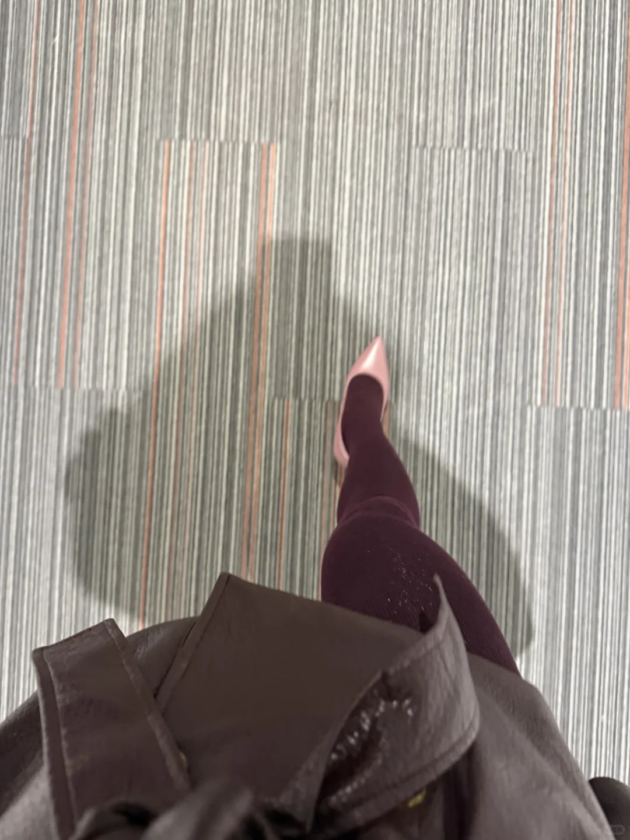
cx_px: 315
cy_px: 420
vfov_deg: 71.6
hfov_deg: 56.8
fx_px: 582
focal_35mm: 24
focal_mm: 6.76
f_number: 1.78
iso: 400
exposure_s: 1/50
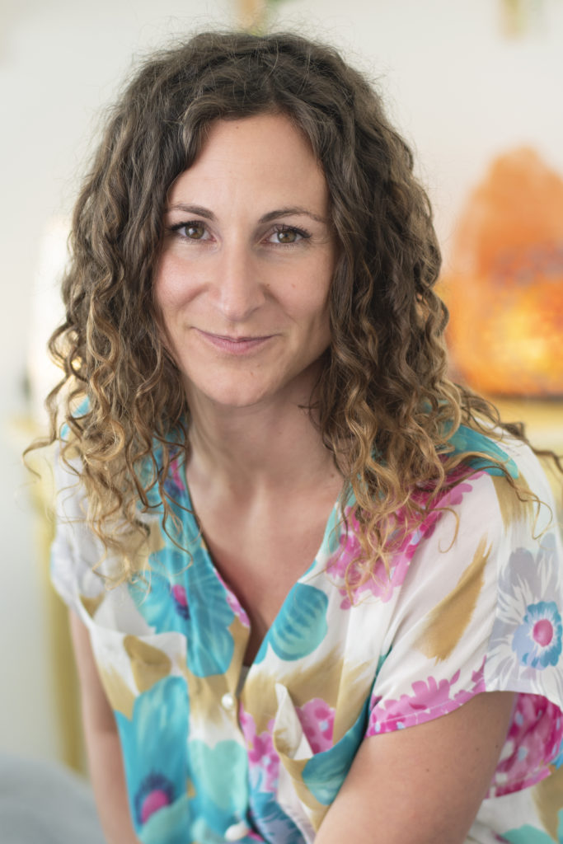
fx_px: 1759
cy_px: 422
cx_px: 282
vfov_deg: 27.0
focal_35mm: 75
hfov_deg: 18.2
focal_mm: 50
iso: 100
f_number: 2.2
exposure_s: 1/100
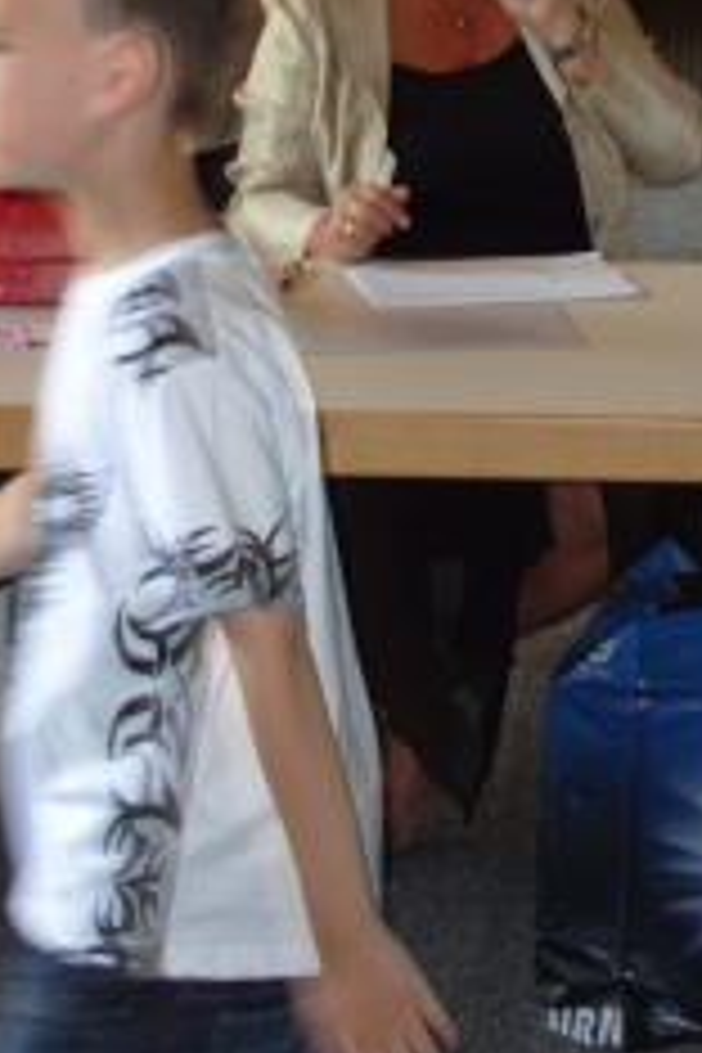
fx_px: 3656
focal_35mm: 125
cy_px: -9
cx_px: 680
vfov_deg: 16.1
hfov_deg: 10.9
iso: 100
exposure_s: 1/60
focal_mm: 9.9
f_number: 3
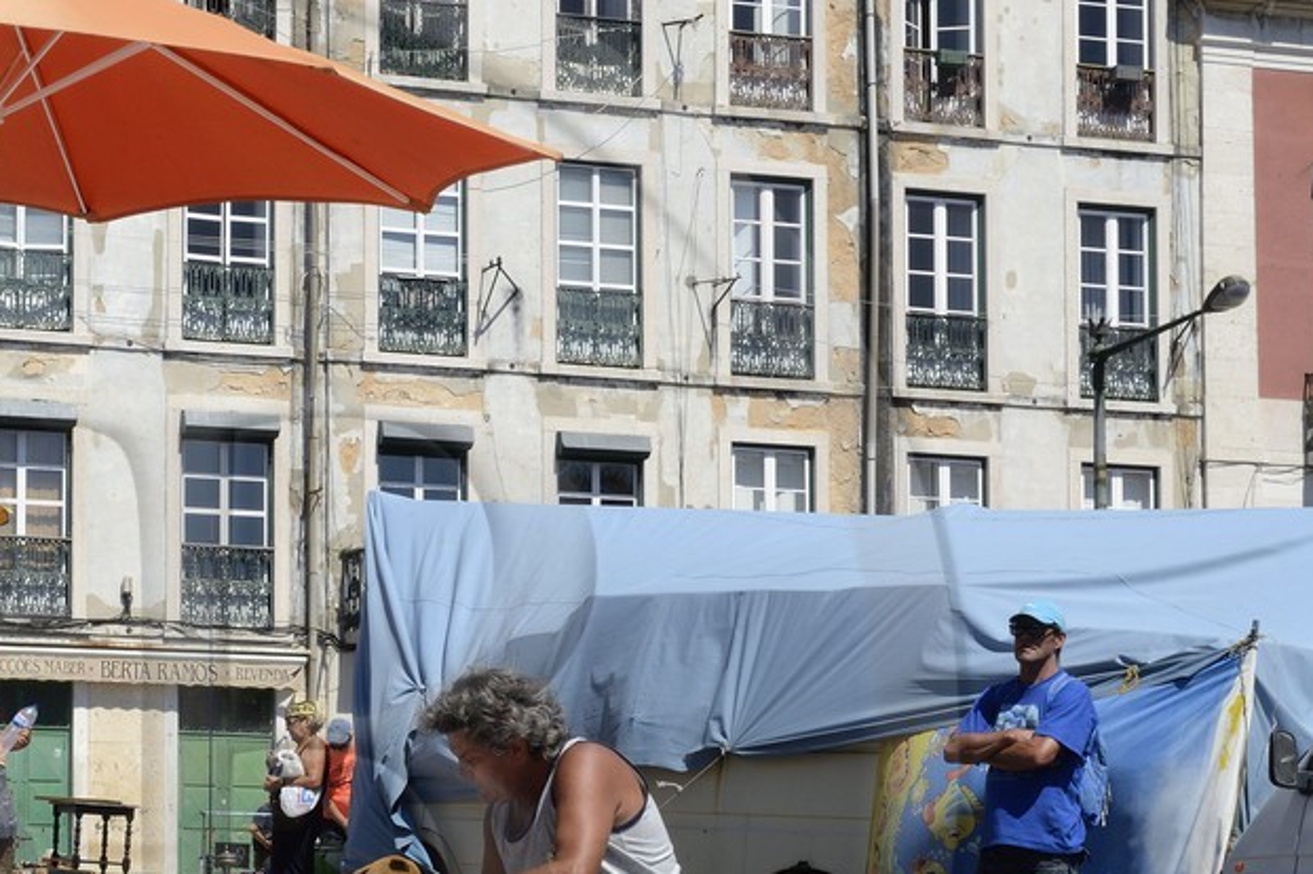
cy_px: 749
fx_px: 3281
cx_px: 89
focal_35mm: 90
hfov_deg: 22.0
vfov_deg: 15.0
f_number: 18
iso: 200
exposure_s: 1/160
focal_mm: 35
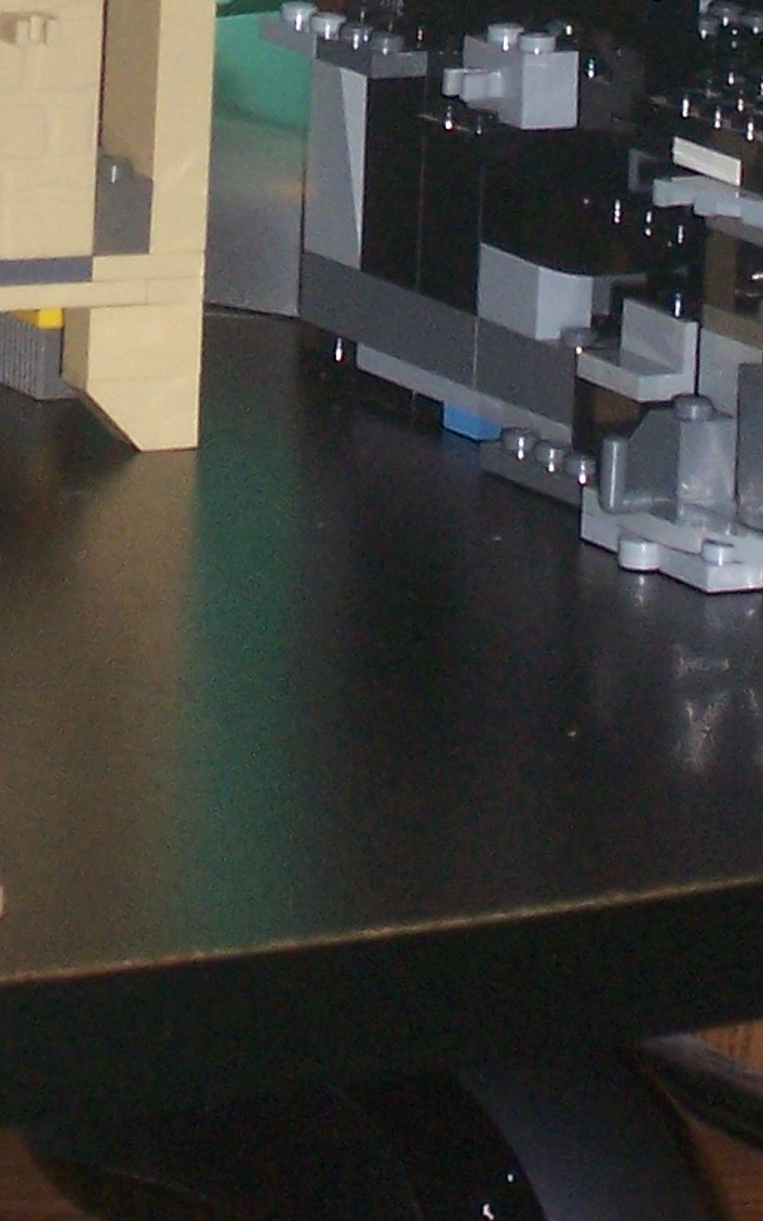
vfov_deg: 6.2
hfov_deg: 3.9
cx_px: -96
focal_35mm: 336
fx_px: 11179
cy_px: -458
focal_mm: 16.8
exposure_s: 1/90
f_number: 4.6
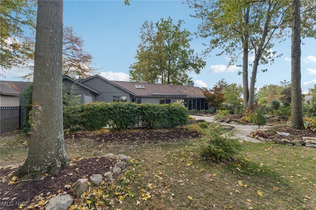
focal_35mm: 14
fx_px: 123
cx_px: 158
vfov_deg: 81.2
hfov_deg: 104.3
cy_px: 105
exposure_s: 1/160
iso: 200
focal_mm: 14
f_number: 8
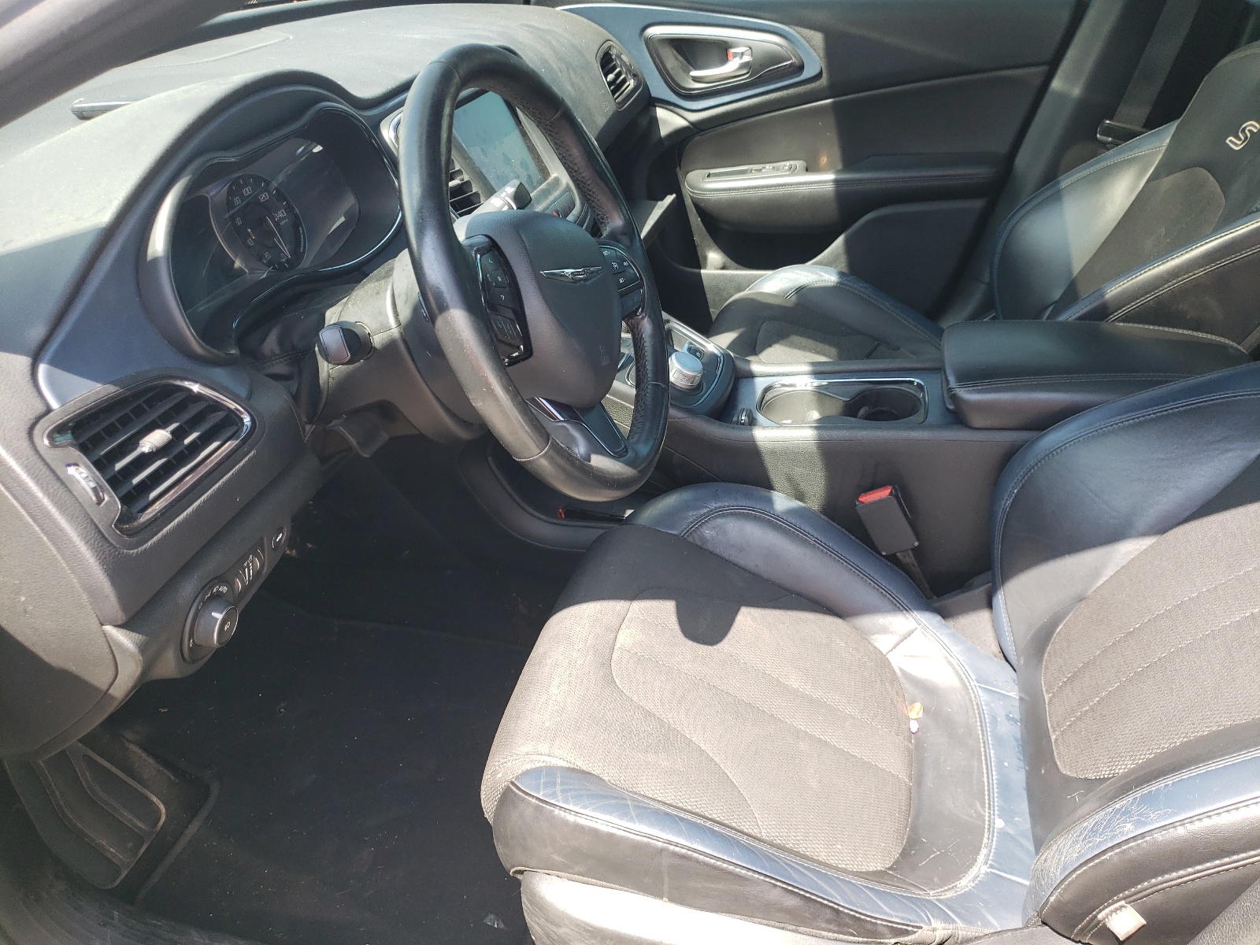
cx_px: 630
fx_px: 946
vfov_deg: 53.1
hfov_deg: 67.3
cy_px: 472
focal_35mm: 26
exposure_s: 1/286
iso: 50
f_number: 1.5
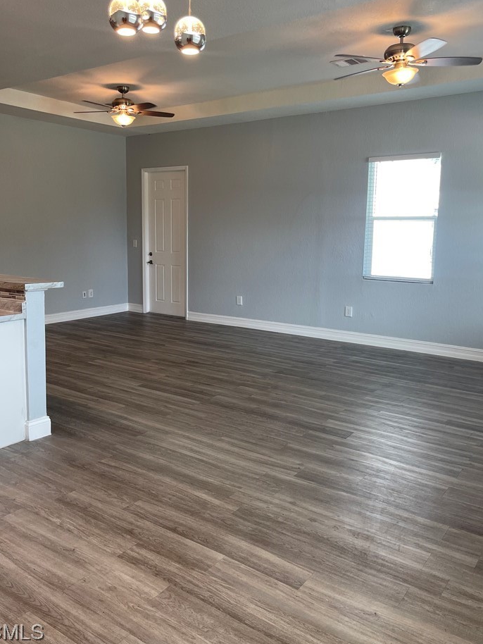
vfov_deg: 63.3
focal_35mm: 28
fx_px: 521
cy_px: 292
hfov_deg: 49.7
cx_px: 225
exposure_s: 1/120
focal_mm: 5.1
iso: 100
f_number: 1.6
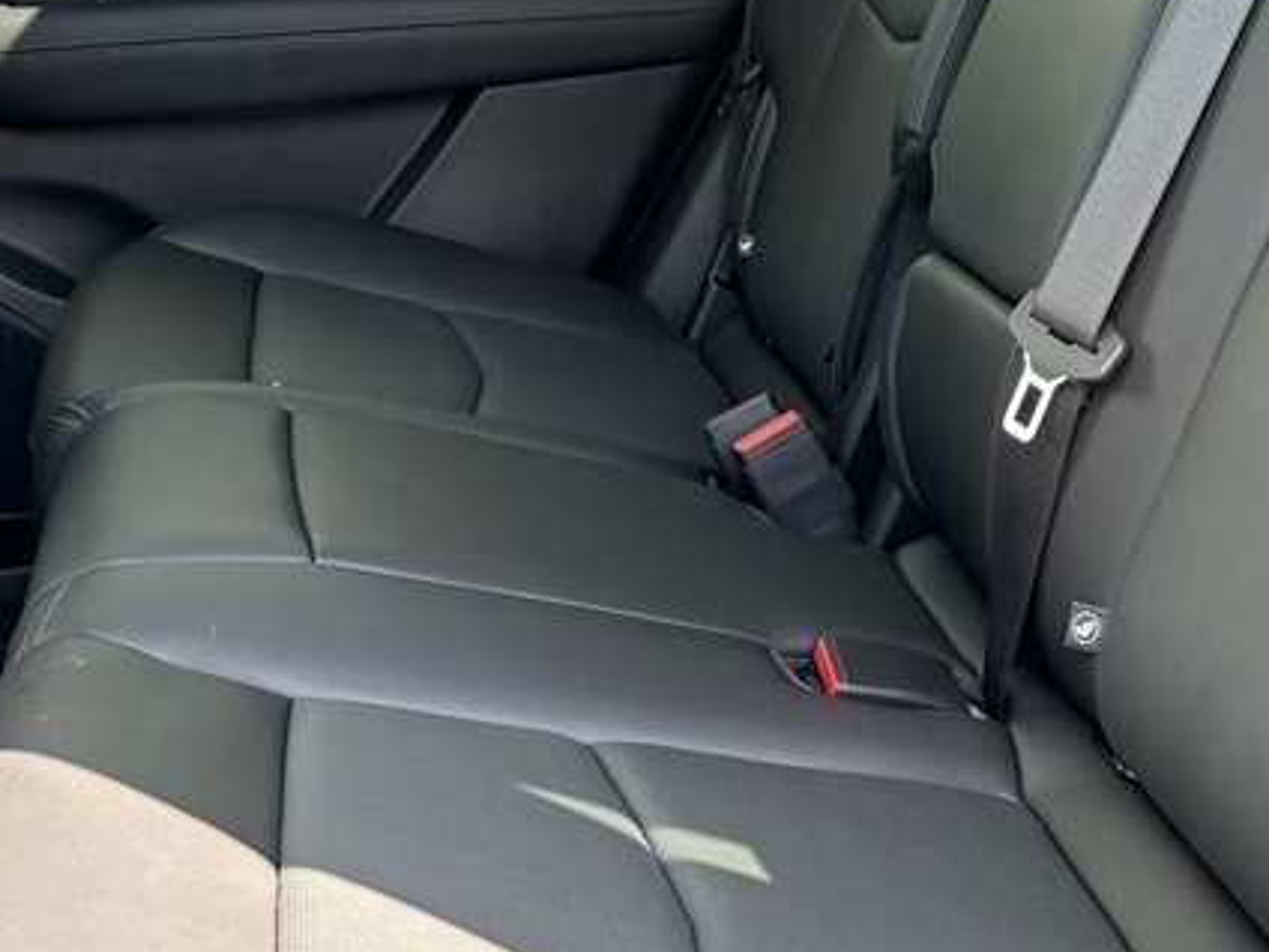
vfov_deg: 24.8
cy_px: 195
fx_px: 2126
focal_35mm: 58
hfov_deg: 32.5
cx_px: 982
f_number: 1.78
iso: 100
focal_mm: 6.76
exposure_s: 1/261
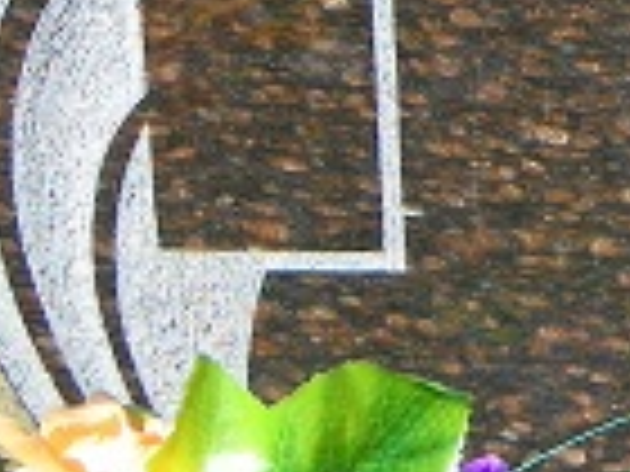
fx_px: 6079
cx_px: 1210
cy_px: -49
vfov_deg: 4.4
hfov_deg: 5.8
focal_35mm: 334
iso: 64
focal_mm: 13
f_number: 4
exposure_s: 1/250
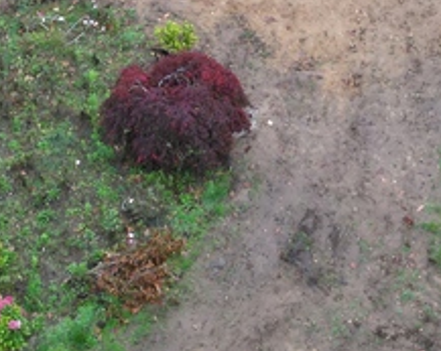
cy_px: -248
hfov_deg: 17.6
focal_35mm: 109
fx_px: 1421
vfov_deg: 13.0
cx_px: 268
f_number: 1.7
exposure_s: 1/160
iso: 110
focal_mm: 6.72
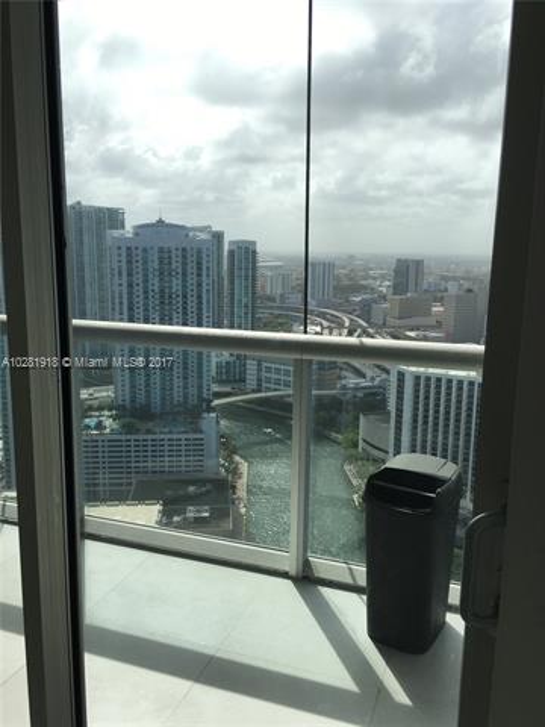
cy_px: 364
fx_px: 609
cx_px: 272
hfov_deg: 48.2
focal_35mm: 29
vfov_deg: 61.7
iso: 25
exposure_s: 1/641
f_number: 2.2
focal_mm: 4.15
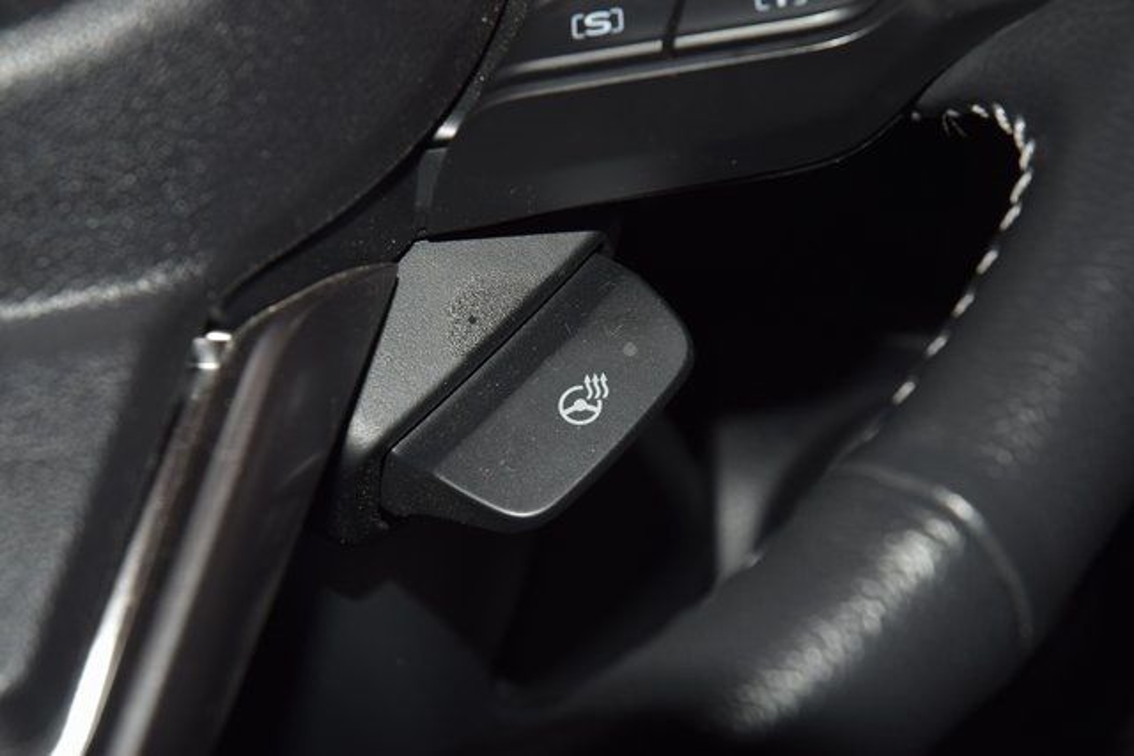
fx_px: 3308
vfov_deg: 13.0
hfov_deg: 19.5
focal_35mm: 105
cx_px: 567
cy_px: 378
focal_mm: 70
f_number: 8
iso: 100
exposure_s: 1/125
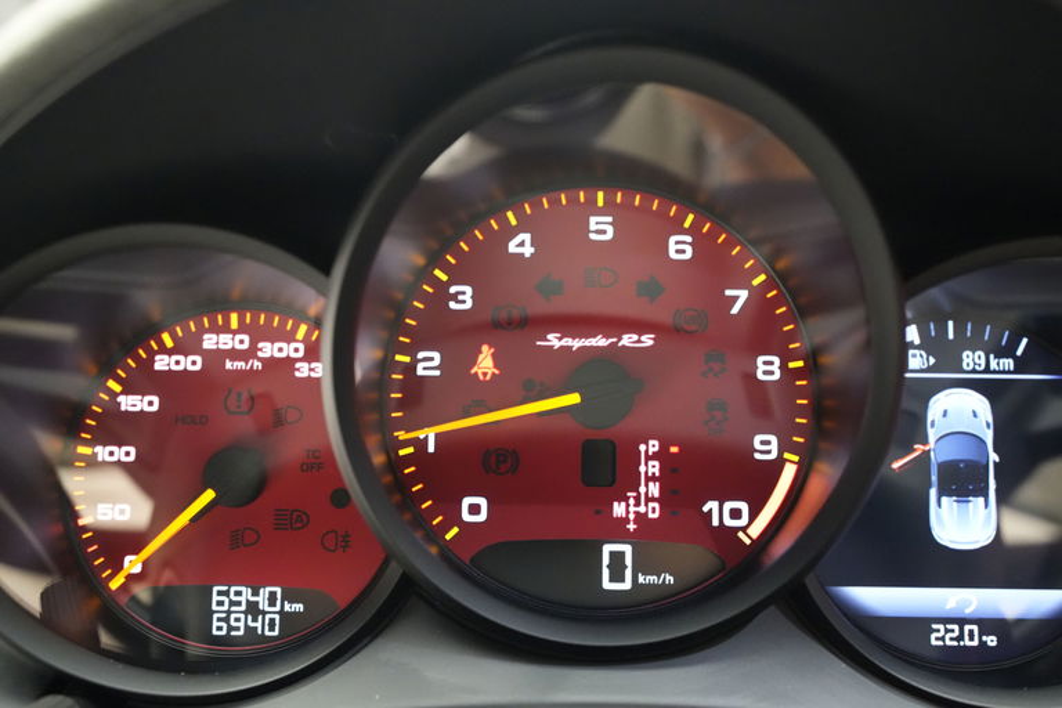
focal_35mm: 35
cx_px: 531
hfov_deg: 54.4
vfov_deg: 37.9
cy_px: 354
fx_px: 1032
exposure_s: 1/25
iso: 12800
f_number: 4
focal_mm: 35
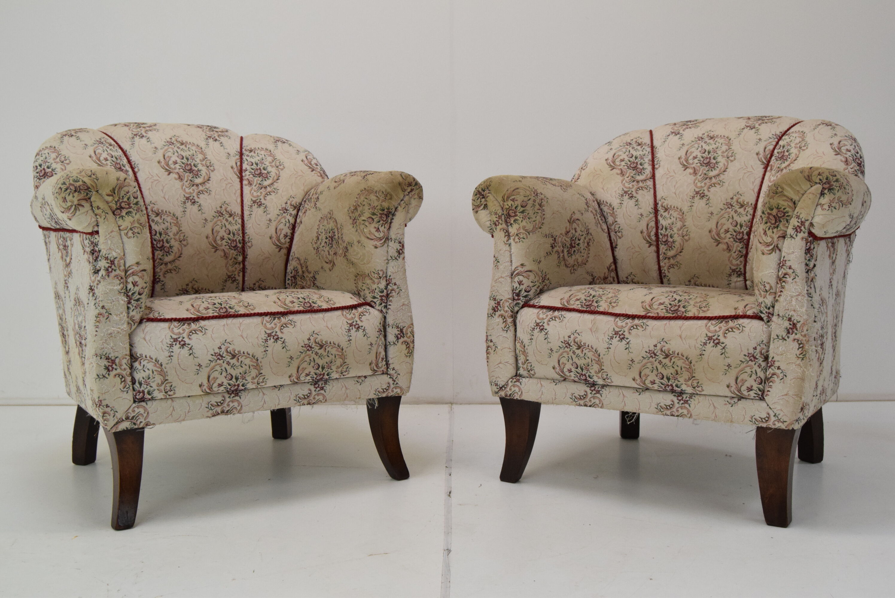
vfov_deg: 34.3
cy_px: 299
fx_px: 970
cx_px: 448
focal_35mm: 39
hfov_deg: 49.5
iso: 1600
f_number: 8
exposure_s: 1/250
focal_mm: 26
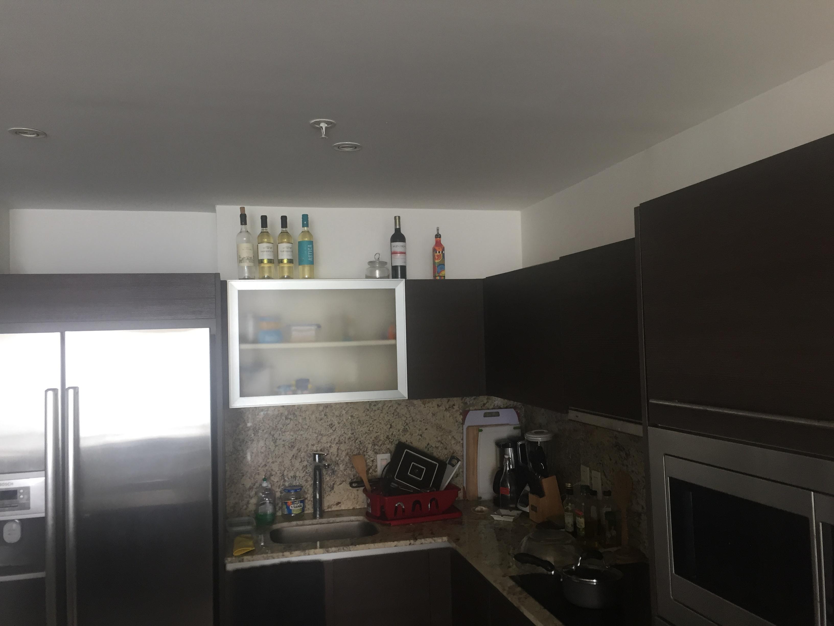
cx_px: 417
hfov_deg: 61.7
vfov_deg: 48.2
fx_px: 699
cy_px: 313
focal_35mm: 29
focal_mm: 4.15
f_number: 2.2
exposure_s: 1/30
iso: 64
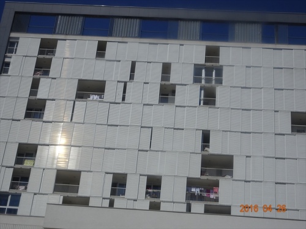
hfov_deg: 31.2
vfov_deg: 23.7
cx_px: 153
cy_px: 114
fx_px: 548
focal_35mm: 62
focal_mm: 10.59
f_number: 4.5
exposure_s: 1/800
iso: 80
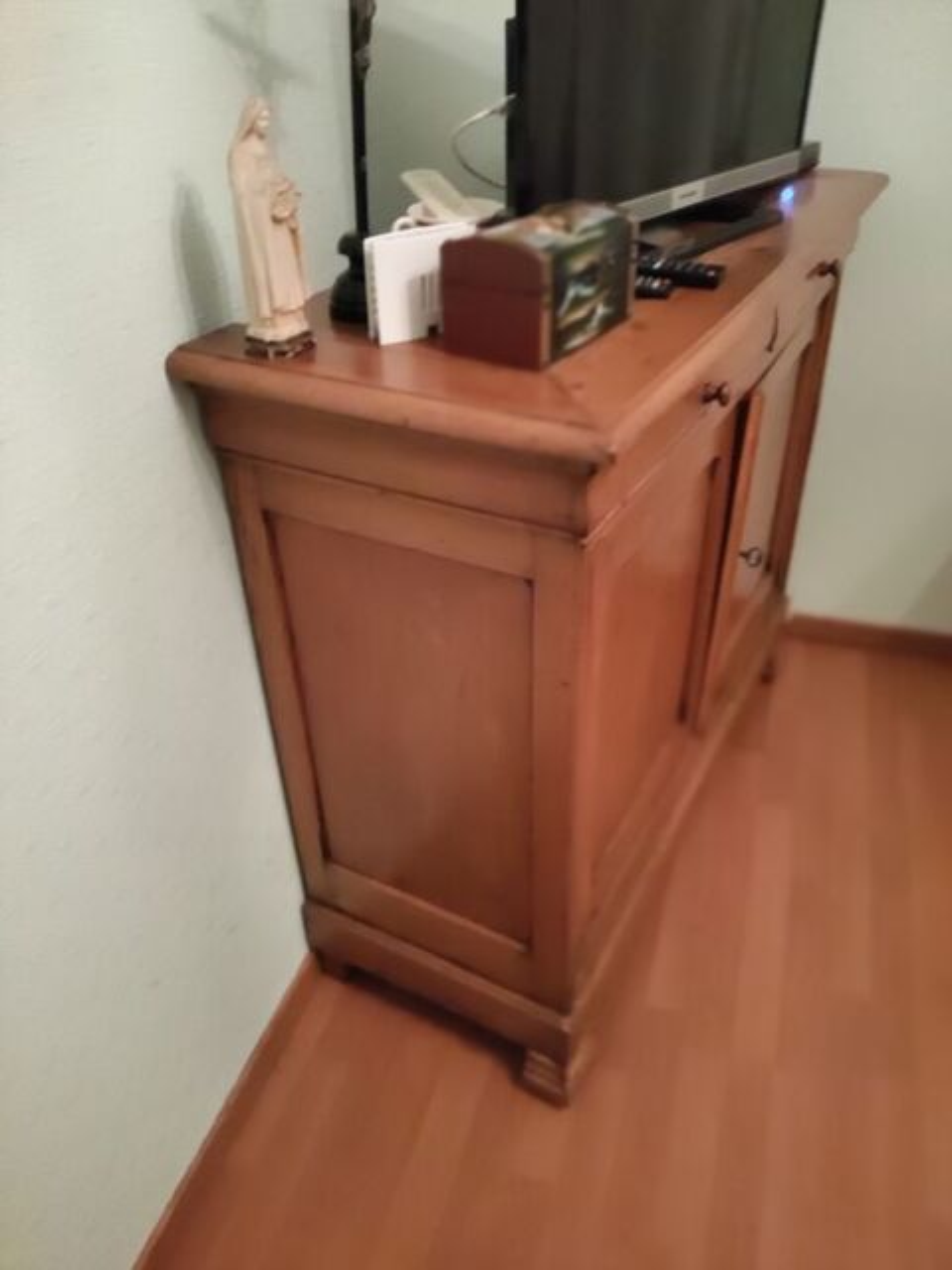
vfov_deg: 69.4
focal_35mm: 25
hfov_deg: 54.9
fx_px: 917
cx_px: 476
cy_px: 635
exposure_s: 1/16.7
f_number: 4
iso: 3007
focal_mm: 4.15
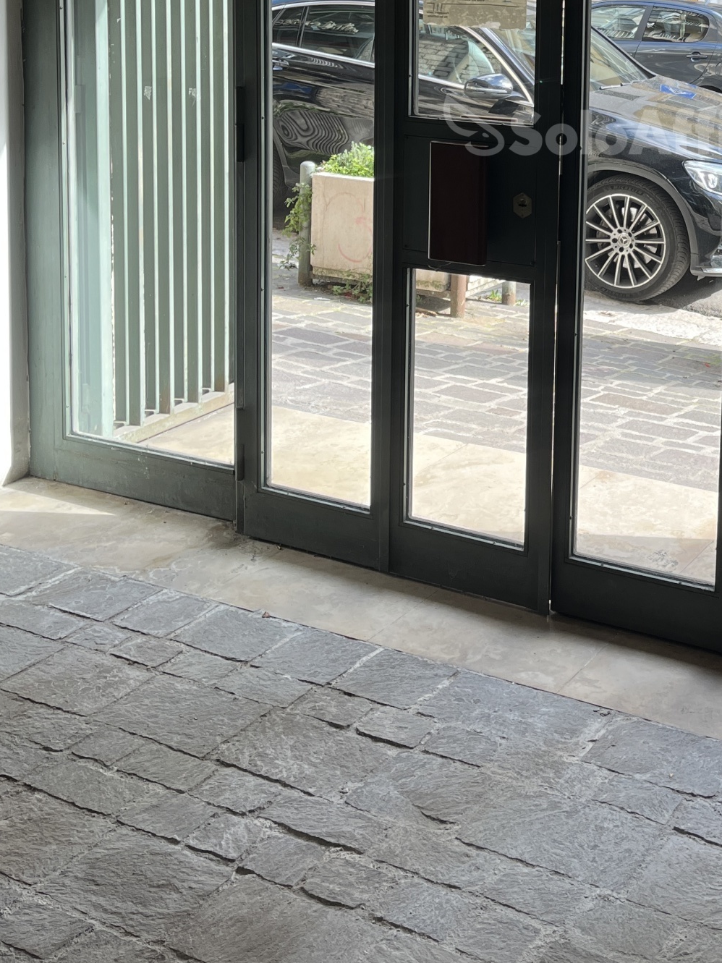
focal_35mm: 50
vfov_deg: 36.2
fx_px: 1391
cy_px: 125
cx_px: 618
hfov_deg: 28.2
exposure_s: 1/147
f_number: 1.6
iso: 32
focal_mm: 5.1
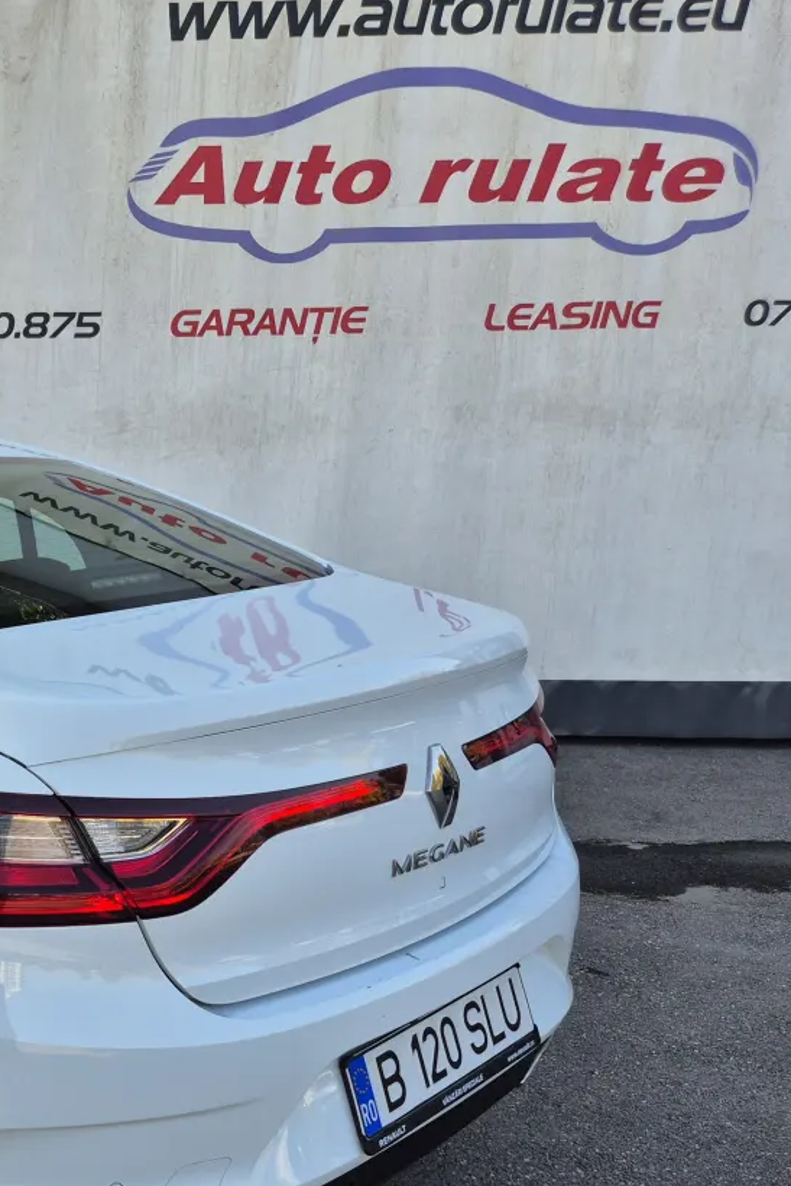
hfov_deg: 27.4
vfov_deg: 45.9
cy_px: 755
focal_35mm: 42
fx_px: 1384
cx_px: -201
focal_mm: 5.4
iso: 25
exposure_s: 1/502
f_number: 1.8
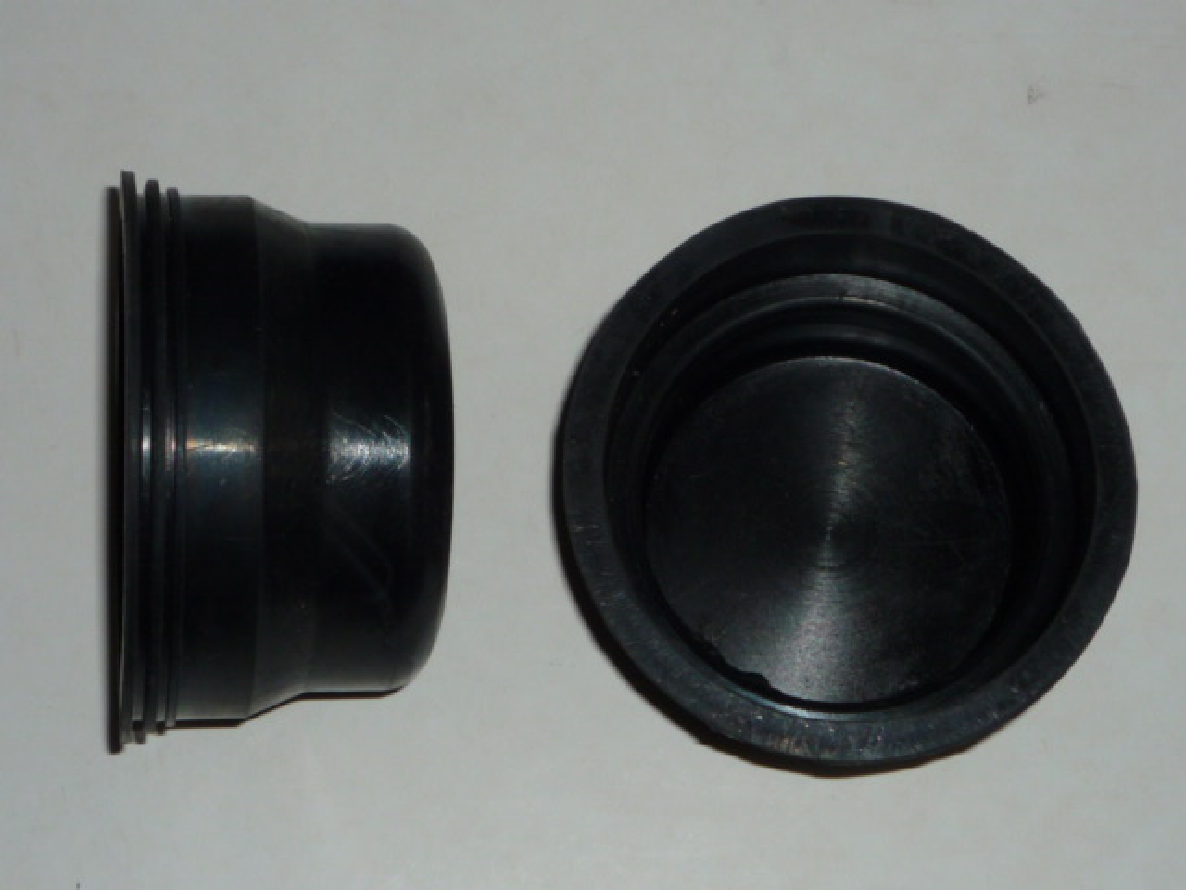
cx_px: 593
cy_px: 445
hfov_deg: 22.0
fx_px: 3049
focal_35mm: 89
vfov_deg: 16.6
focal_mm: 8.8
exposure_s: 1/40
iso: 100
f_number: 4.9
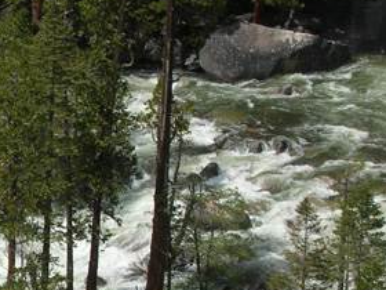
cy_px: 304
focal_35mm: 223
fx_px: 2487
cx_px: -92
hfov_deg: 8.8
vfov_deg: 6.6
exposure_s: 1/740
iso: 50
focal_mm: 13
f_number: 4.1
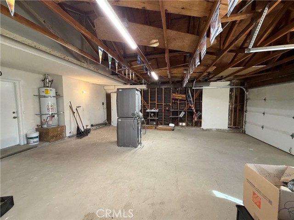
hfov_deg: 102.1
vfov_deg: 85.7
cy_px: 110
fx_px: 119
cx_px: 147
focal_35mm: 14
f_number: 2.2
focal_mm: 2.22
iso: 500
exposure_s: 1/60
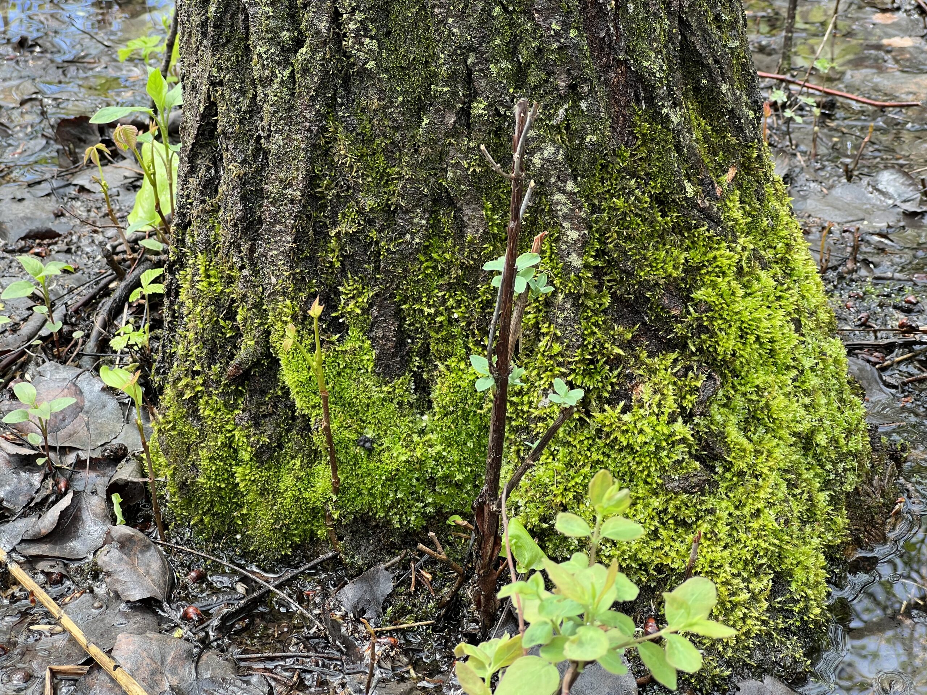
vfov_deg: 19.1
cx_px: 464
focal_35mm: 77
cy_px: 348
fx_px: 2062
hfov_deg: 25.3
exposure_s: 1/99
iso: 32
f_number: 2.8
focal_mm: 9
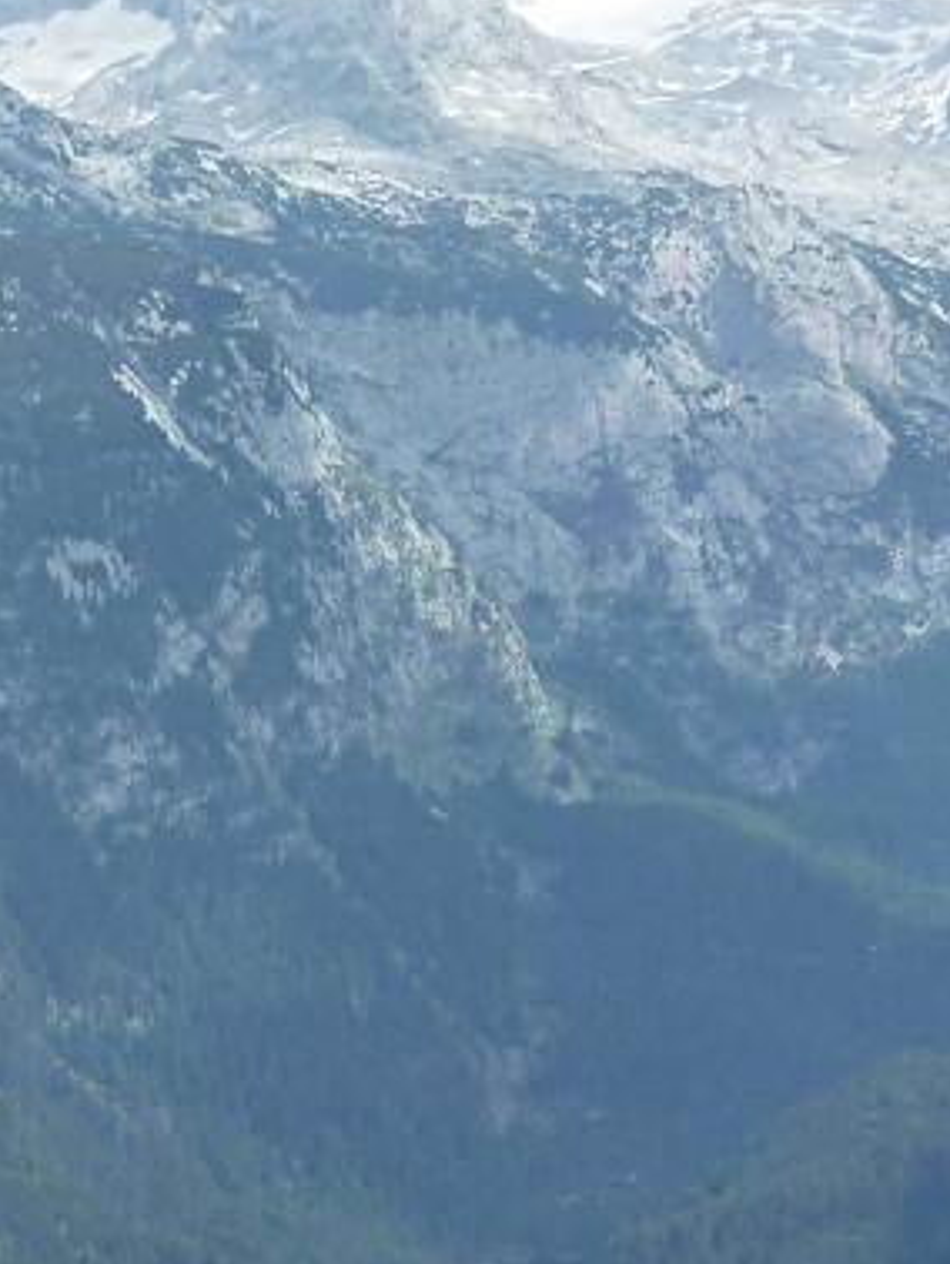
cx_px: 54
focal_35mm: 165
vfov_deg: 11.9
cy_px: 1187
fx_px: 6031
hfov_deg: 9.0
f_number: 3.8
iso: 125
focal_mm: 8.5
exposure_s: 1/400
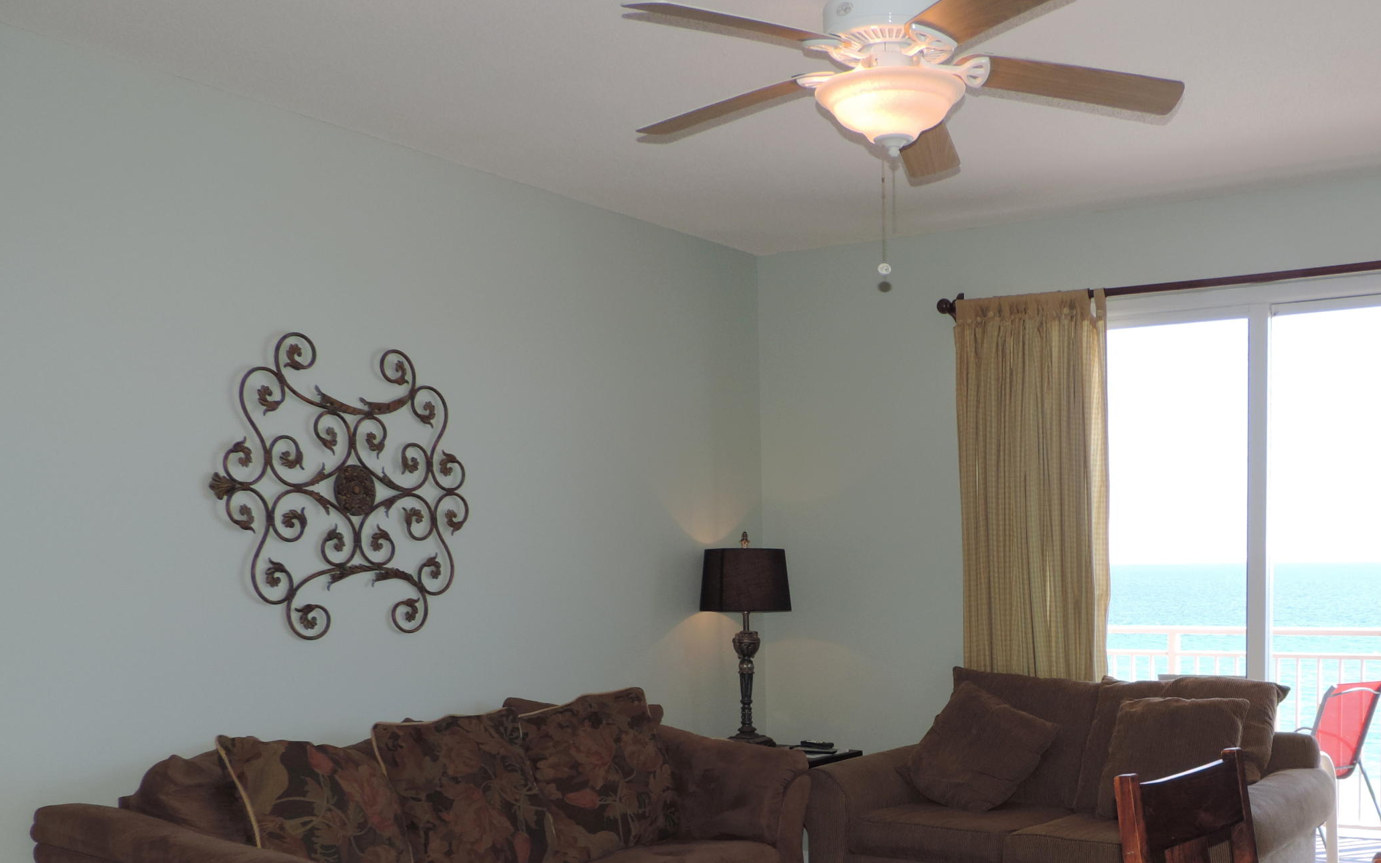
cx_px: 955
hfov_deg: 51.5
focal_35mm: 37
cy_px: 685
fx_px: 1392
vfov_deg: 33.5
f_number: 3
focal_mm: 4.3
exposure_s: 1/100
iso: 90
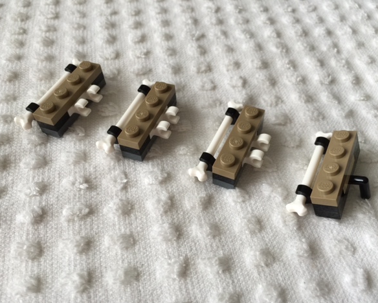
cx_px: 190
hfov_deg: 57.1
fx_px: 347
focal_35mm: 31
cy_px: 154
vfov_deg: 47.2
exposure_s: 1/30
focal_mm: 4.15
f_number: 2.2
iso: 32
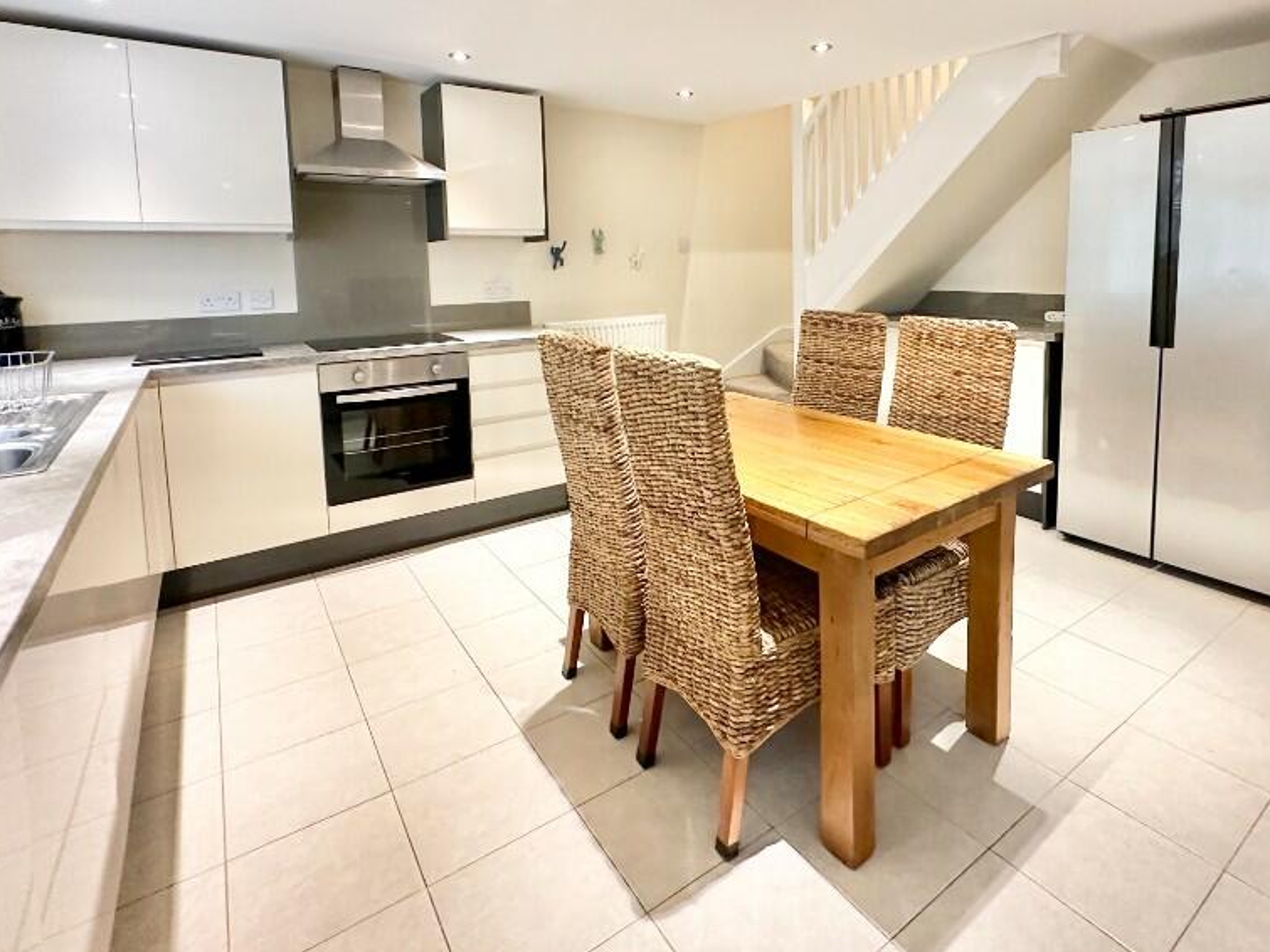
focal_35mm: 19
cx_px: 720
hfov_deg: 84.2
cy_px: 320
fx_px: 697
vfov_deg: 66.9
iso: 320
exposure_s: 1/50
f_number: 2.2
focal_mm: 2.22
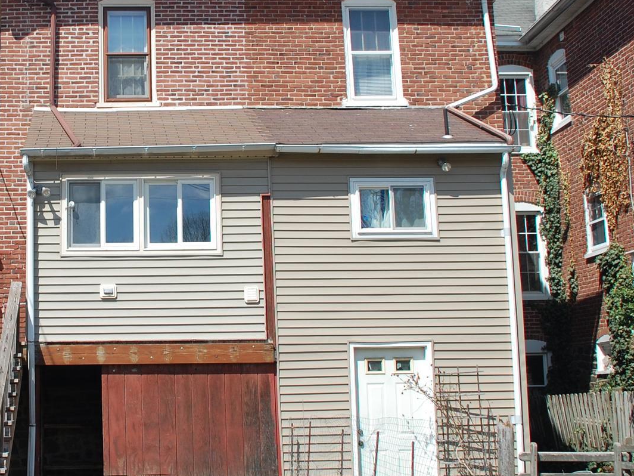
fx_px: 1117
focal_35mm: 61
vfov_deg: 24.0
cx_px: 94
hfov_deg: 30.6
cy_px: 199
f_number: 9
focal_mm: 22
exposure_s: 1/320
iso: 200
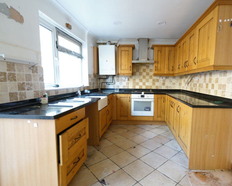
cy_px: 96
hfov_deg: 82.6
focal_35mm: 19
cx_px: 136
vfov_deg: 70.8
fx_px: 130
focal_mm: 16
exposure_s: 1/5
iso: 500
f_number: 5.6
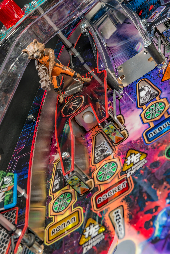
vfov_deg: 28.8
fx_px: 495
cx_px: 85
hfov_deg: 19.5
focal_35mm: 70
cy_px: 127
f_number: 13
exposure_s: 1/100
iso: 100
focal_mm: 70
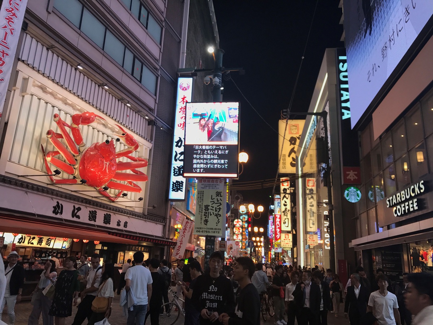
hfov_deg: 63.4
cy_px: 162
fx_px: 350
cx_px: 216
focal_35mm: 28
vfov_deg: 49.7
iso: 25
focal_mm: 3.99
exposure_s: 1/60
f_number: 1.8
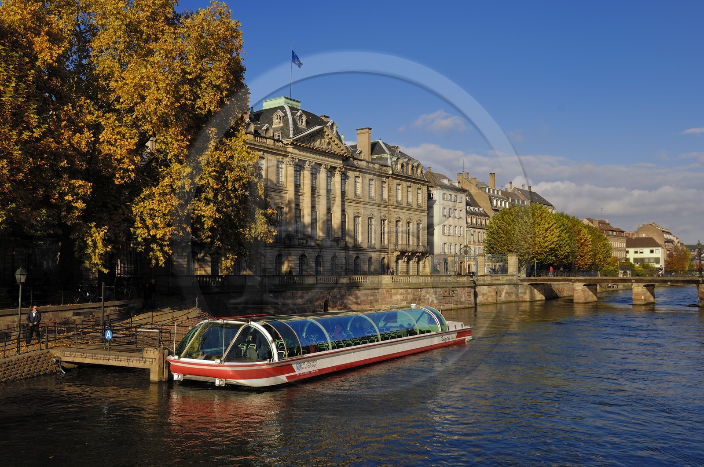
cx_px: 352
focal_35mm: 33
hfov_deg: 57.3
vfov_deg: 39.9
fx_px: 644
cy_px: 234
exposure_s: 1/160
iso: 100
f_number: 8.5
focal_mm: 22
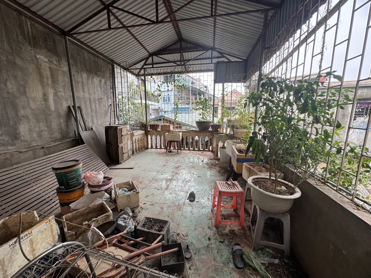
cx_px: 186
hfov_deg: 102.1
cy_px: 139
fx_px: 150
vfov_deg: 85.7
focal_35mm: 14
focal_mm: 2.22
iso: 50
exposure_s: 1/99
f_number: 2.2
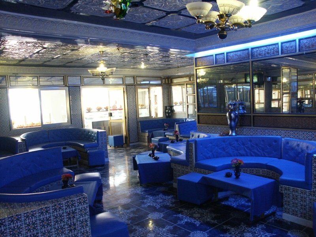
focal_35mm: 29
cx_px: 158
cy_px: 118
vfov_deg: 48.2
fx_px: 265
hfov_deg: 61.7
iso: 200
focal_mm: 7.7
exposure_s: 1/30
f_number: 2.8
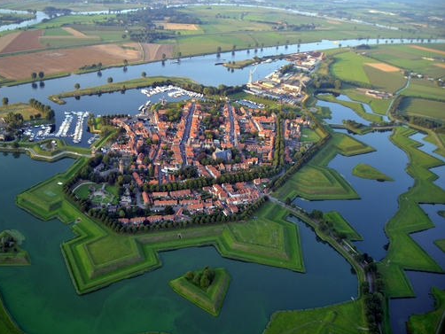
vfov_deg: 46.8
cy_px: 167
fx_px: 386
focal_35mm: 30
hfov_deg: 59.7
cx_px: 189
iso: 400
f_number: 3.5
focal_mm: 18
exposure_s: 1/500
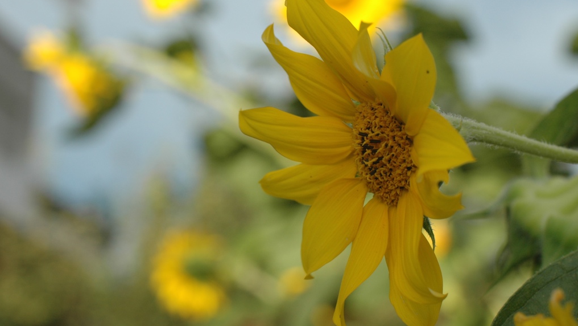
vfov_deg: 15.3
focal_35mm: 79
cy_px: 135
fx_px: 1211
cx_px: 290
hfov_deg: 26.8
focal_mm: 50
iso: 400
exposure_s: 1/200
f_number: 7.1
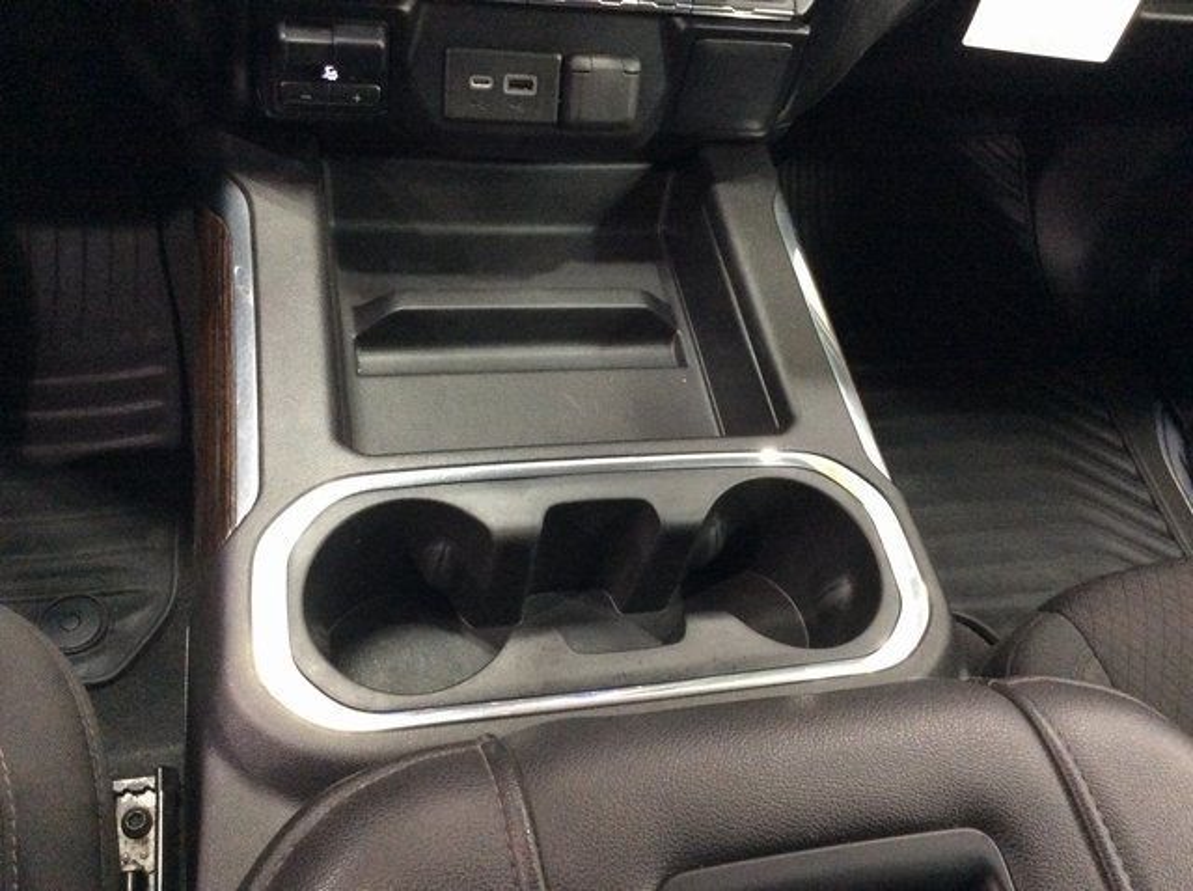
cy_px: 446
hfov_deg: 56.9
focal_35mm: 32
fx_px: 1101
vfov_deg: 44.1
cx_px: 596
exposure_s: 1/15
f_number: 2.4
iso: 320
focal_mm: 3.3
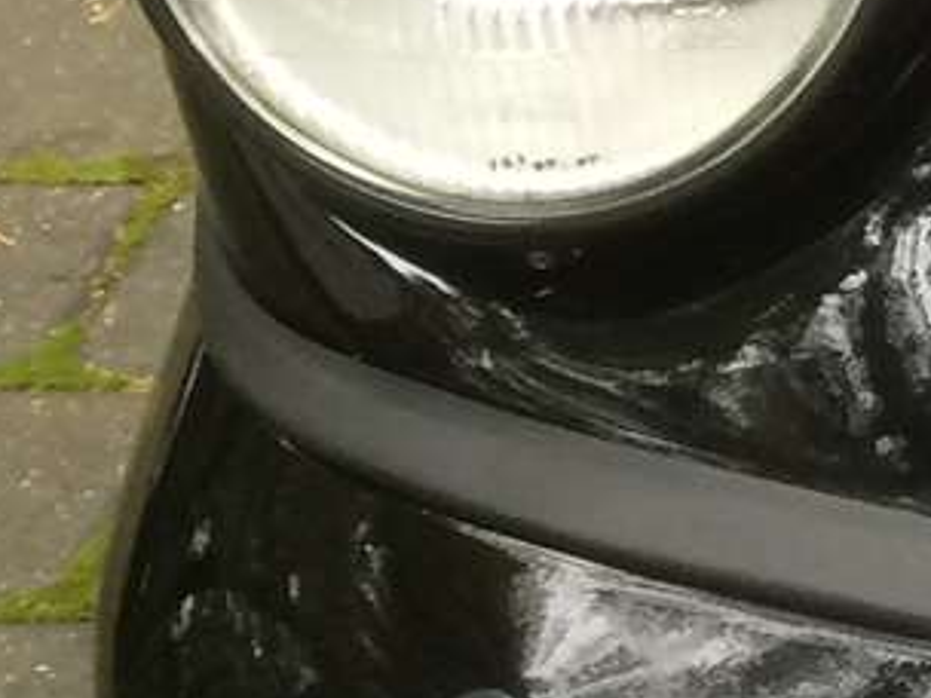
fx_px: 5137
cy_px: -643
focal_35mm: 191
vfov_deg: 7.5
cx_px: 2799
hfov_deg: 8.6
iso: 32
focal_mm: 4.15
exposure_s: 1/33
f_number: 2.2
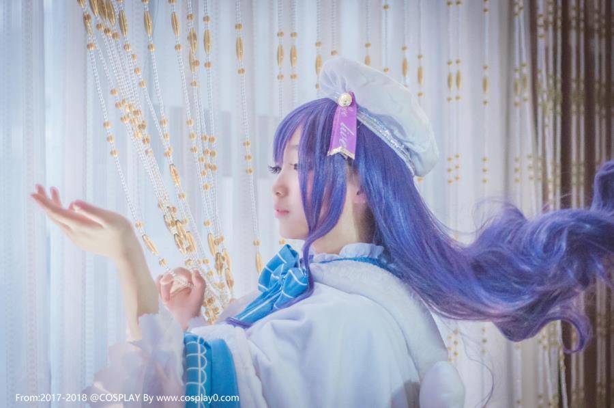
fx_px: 1277
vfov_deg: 18.1
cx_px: 307
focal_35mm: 75
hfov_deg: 27.0
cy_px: 204
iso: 2500
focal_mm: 50
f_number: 1.8
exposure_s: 1/500
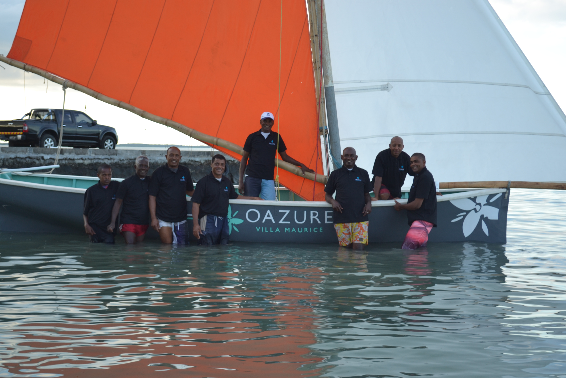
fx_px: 1006
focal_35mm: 64
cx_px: 277
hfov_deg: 31.4
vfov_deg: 21.2
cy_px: 196
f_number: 5.3
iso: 100
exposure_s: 1/100
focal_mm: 40
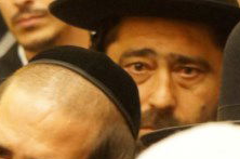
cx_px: -189
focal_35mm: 381
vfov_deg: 3.6
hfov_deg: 5.3
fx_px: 2537
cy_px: 160
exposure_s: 1/80
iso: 3200
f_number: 5.6
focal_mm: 55
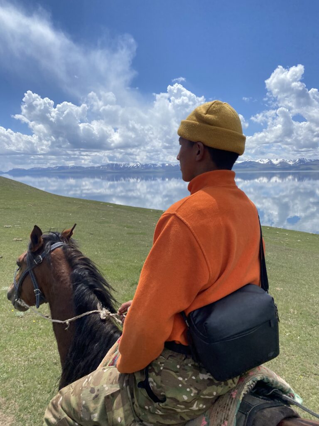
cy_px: 213
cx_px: 160
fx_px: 319
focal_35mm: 26
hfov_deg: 53.1
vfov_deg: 67.3
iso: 32
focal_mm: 4.25
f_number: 1.8
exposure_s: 1/3610
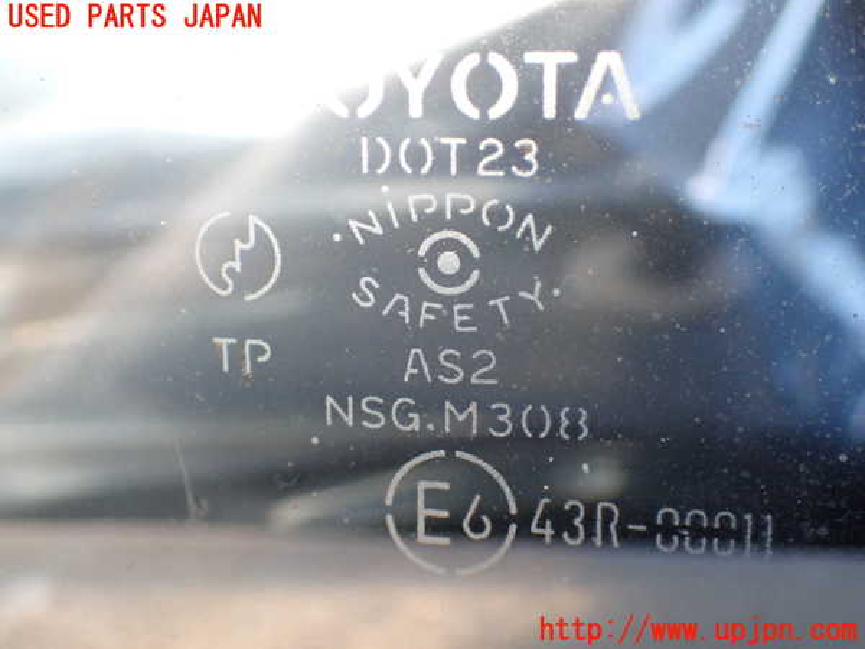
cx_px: 432
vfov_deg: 29.1
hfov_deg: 38.2
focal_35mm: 50
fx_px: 1249
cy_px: 324
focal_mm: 9.01
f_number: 3.2
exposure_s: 1/200
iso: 500
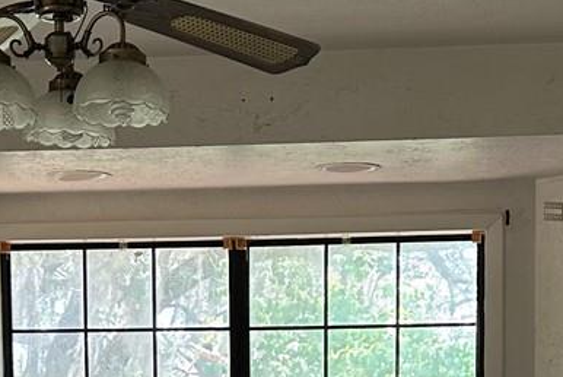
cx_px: 204
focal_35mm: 112
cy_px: 558
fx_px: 1753
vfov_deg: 11.7
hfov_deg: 18.2
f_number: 1.5
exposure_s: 1/121
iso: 80
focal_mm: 5.7
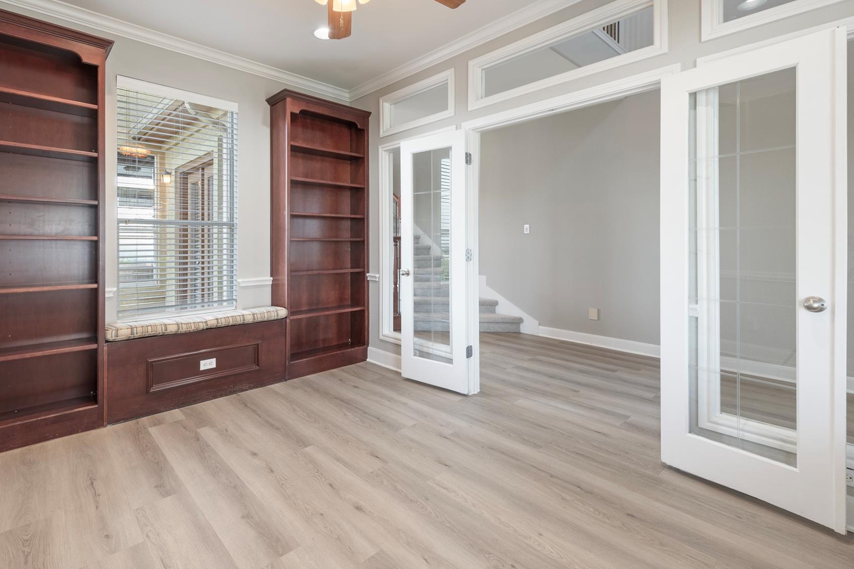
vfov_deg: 70.0
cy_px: 240
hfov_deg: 92.6
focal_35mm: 17
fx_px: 403
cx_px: 363
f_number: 8
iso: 400
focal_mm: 14
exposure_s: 1/2
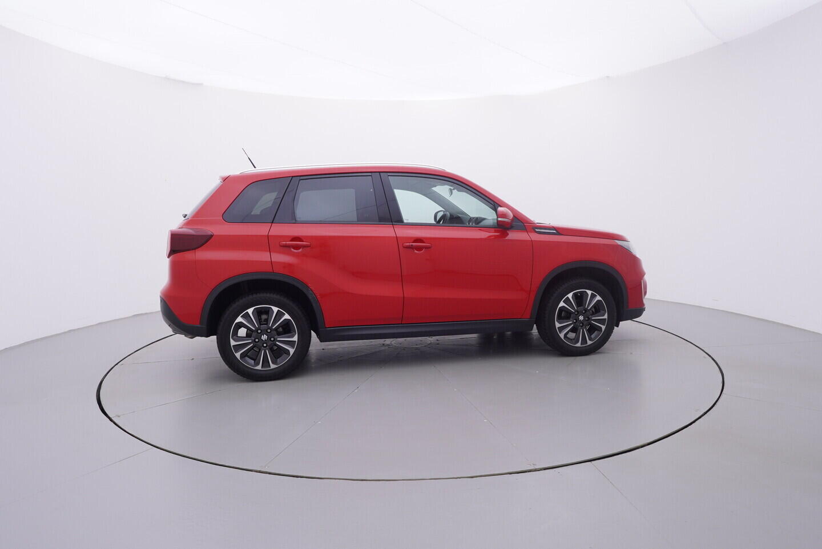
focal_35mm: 22
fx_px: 514
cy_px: 274
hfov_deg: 77.3
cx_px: 411
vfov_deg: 56.2
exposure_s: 1/80
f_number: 5
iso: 200
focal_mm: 15
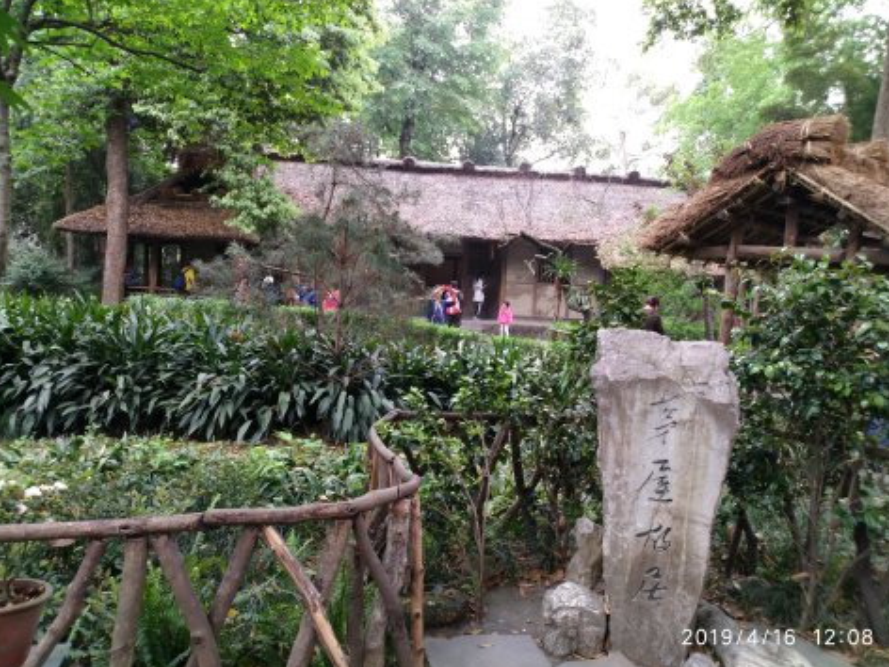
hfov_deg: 63.4
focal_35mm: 28
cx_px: 441
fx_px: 719
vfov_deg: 49.7
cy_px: 329
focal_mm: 4.73
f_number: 2.2
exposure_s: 1/50
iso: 125
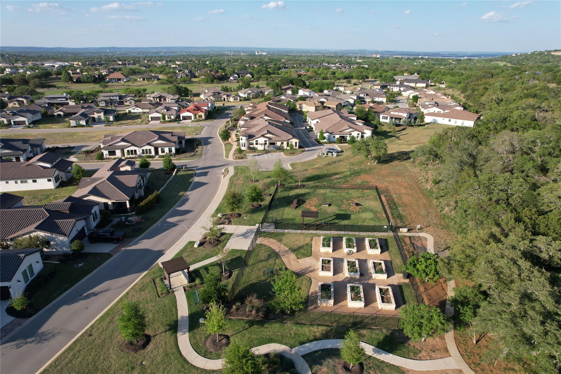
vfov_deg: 57.2
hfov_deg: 78.6
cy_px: 187
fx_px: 343
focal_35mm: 22
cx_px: 280
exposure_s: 1/1250
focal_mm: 8.38
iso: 120
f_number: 2.8
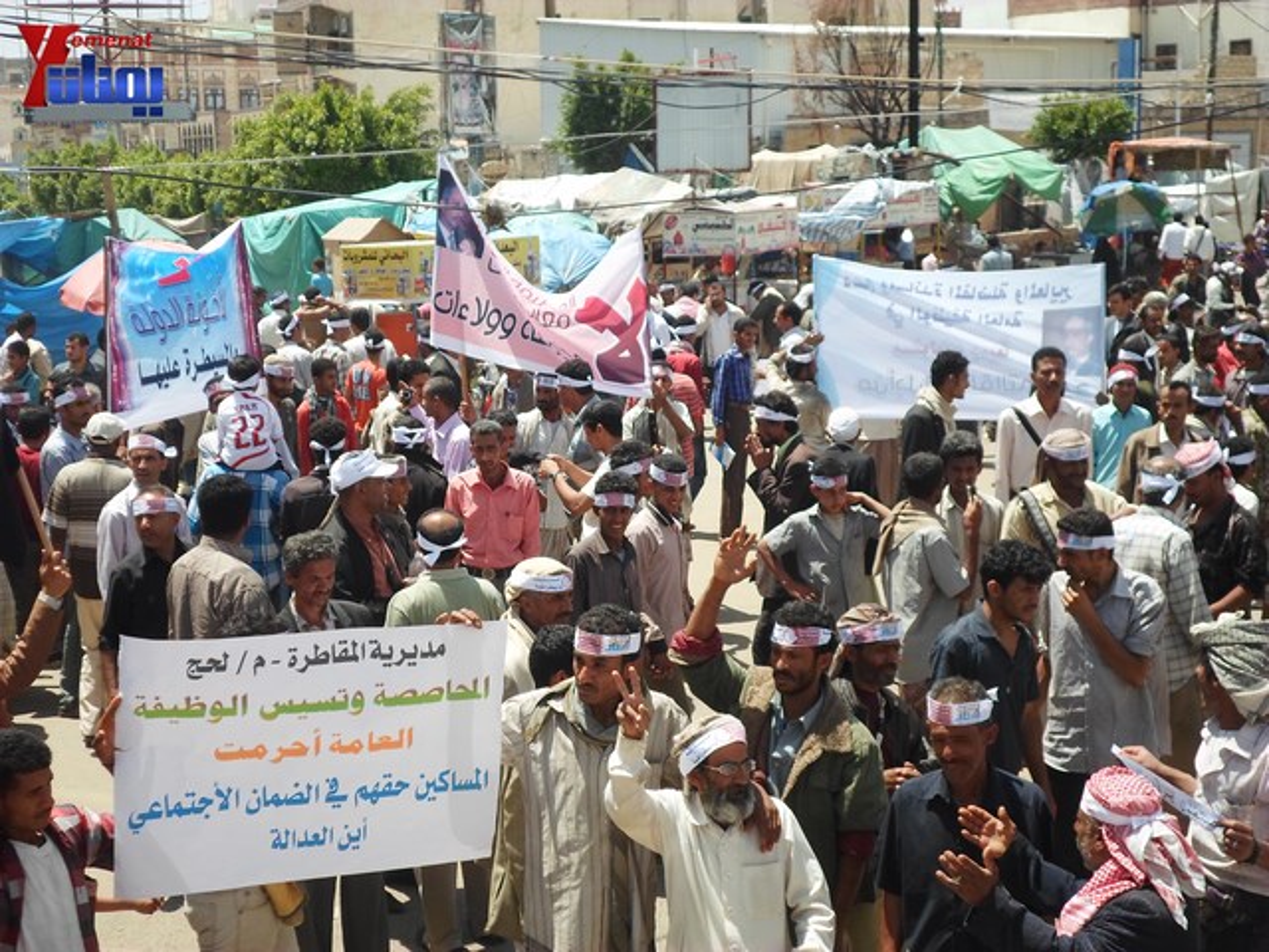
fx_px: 1980
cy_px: 476
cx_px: 634
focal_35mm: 54
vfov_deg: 27.0
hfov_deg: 35.5
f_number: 3.6
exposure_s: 1/750
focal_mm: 9.7
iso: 80
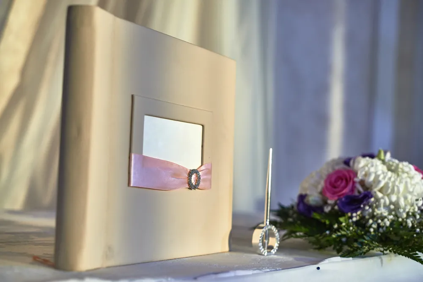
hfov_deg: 39.6
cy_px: 141
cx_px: 212
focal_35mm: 50
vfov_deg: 27.0
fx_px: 588
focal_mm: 50
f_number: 3.2
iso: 800
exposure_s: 1/1000
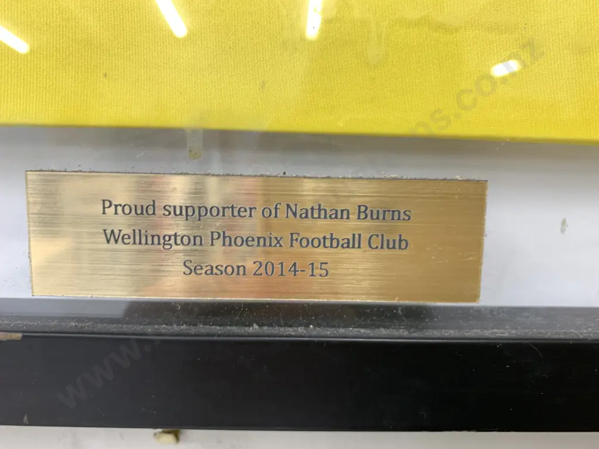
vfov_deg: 53.1
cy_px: 224
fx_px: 450
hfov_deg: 67.3
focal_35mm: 26
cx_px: 300
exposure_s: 1/50
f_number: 1.8
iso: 80
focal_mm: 4.25
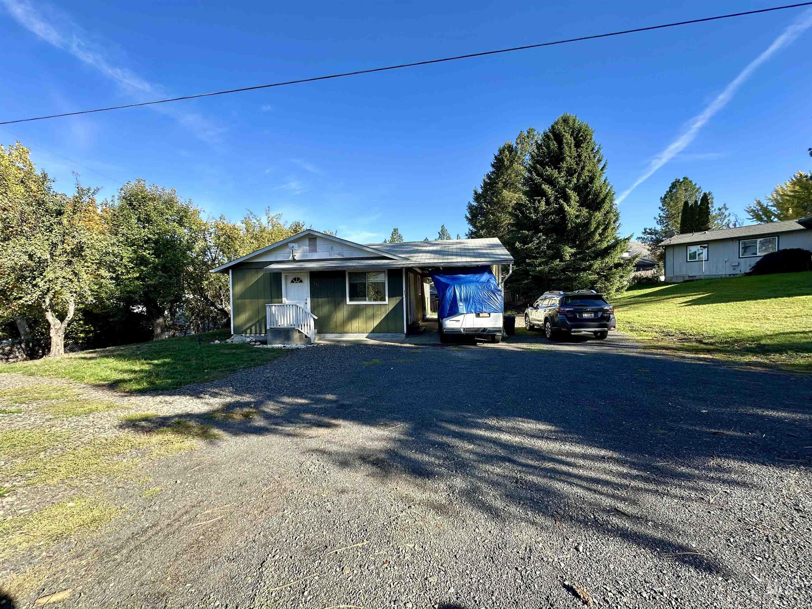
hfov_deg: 102.1
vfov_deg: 85.7
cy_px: 304
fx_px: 328
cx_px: 406
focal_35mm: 14
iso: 40
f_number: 2.2
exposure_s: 1/647
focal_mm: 2.22
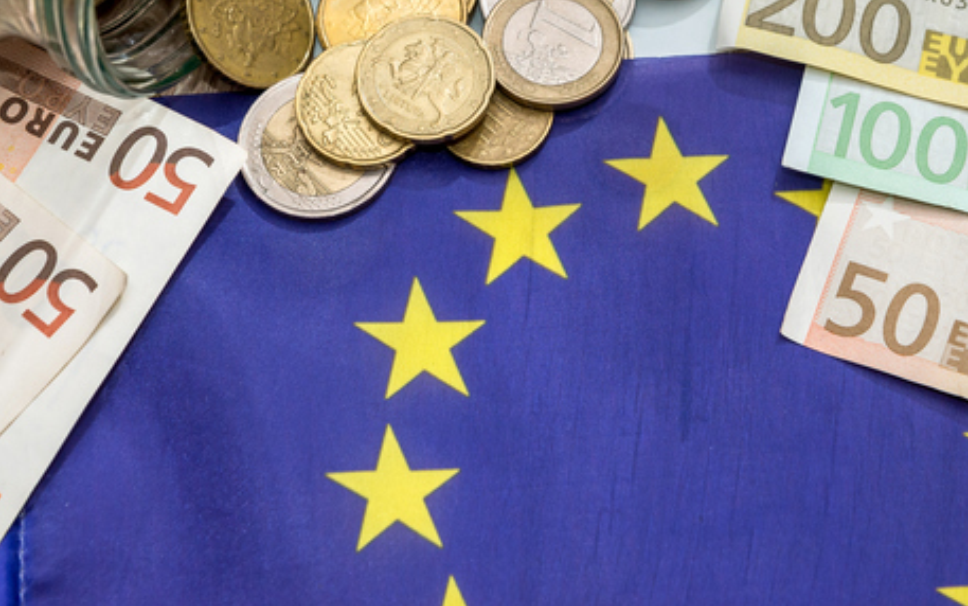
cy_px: 109
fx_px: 2982
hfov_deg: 18.4
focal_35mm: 113
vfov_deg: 11.6
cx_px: 610
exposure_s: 1/125
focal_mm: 70
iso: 500
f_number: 10
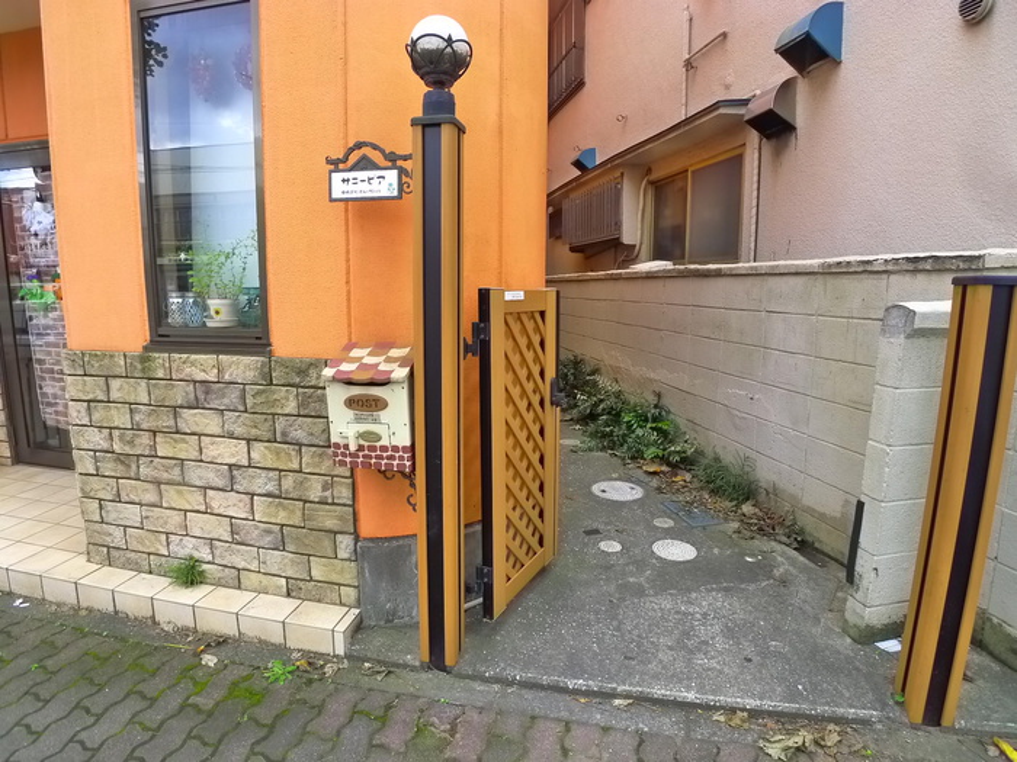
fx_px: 705
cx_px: 508
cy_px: 381
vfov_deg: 56.8
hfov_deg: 71.6
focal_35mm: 24
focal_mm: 5.1
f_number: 2.8
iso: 400
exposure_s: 1/160
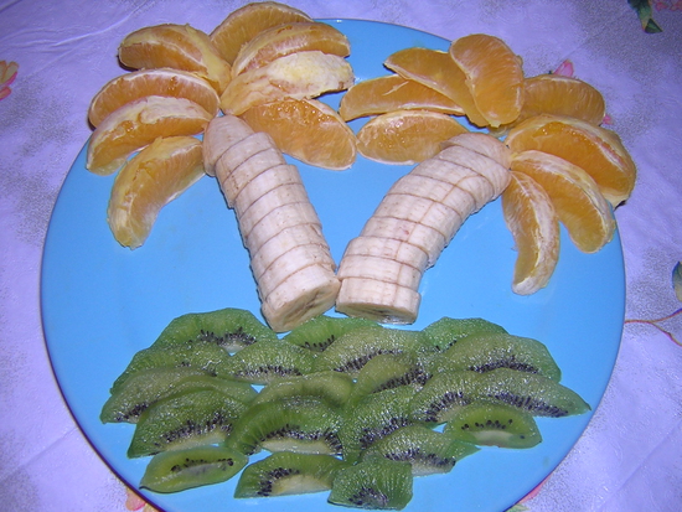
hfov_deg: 51.3
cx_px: 341
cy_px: 256
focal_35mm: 36
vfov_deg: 39.7
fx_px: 710
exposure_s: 1/60.1
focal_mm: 4.7
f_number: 2.6
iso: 100
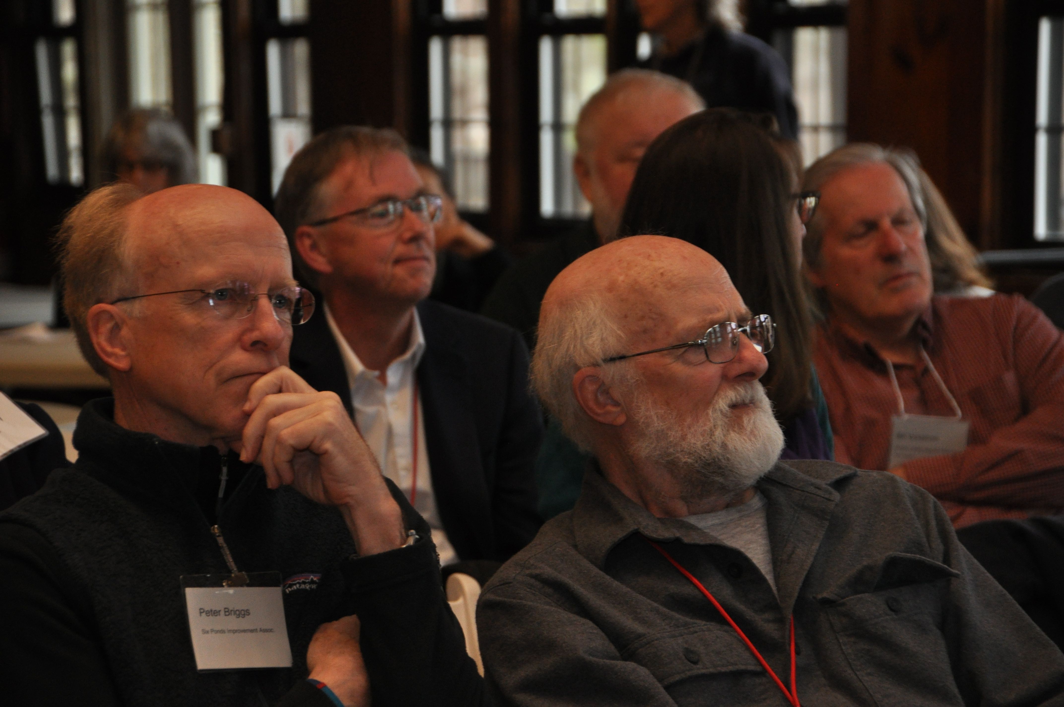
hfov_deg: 11.4
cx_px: 532
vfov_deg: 7.6
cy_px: 354
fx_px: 5313
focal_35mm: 180
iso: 800
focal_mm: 120
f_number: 6
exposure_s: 1/60
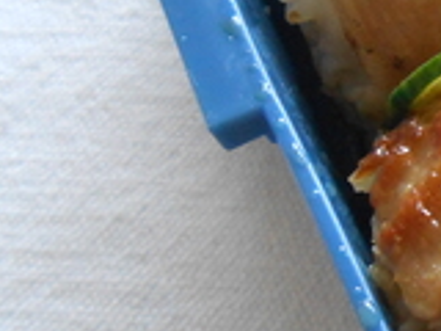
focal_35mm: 104
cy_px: 74
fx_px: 1325
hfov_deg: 15.4
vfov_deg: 14.2
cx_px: 868
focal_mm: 4.6
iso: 400
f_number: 3.5
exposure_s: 1/250
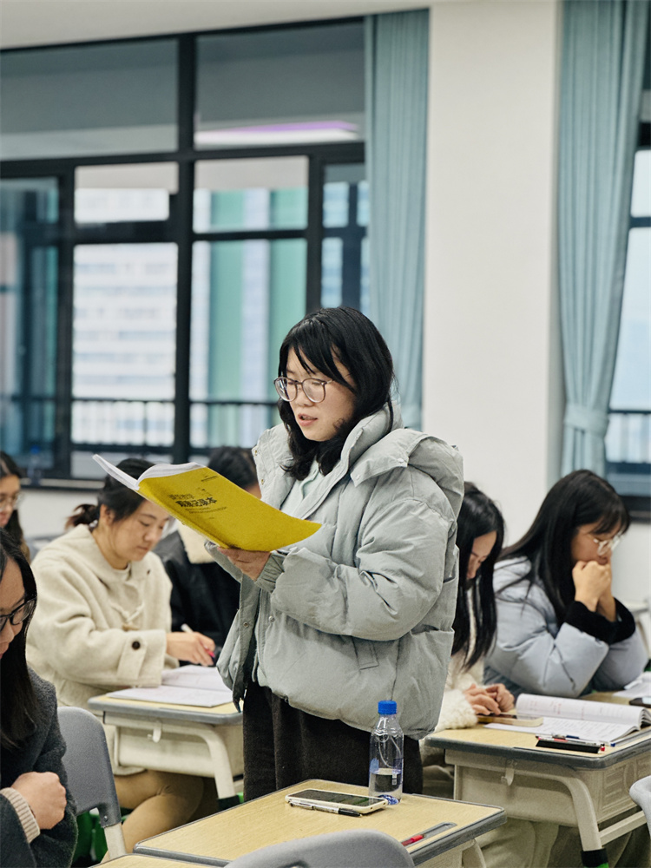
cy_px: 434
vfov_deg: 25.3
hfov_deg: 19.1
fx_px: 1931
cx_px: 326
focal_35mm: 77
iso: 250
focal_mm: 9
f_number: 2.8
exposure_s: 1/90
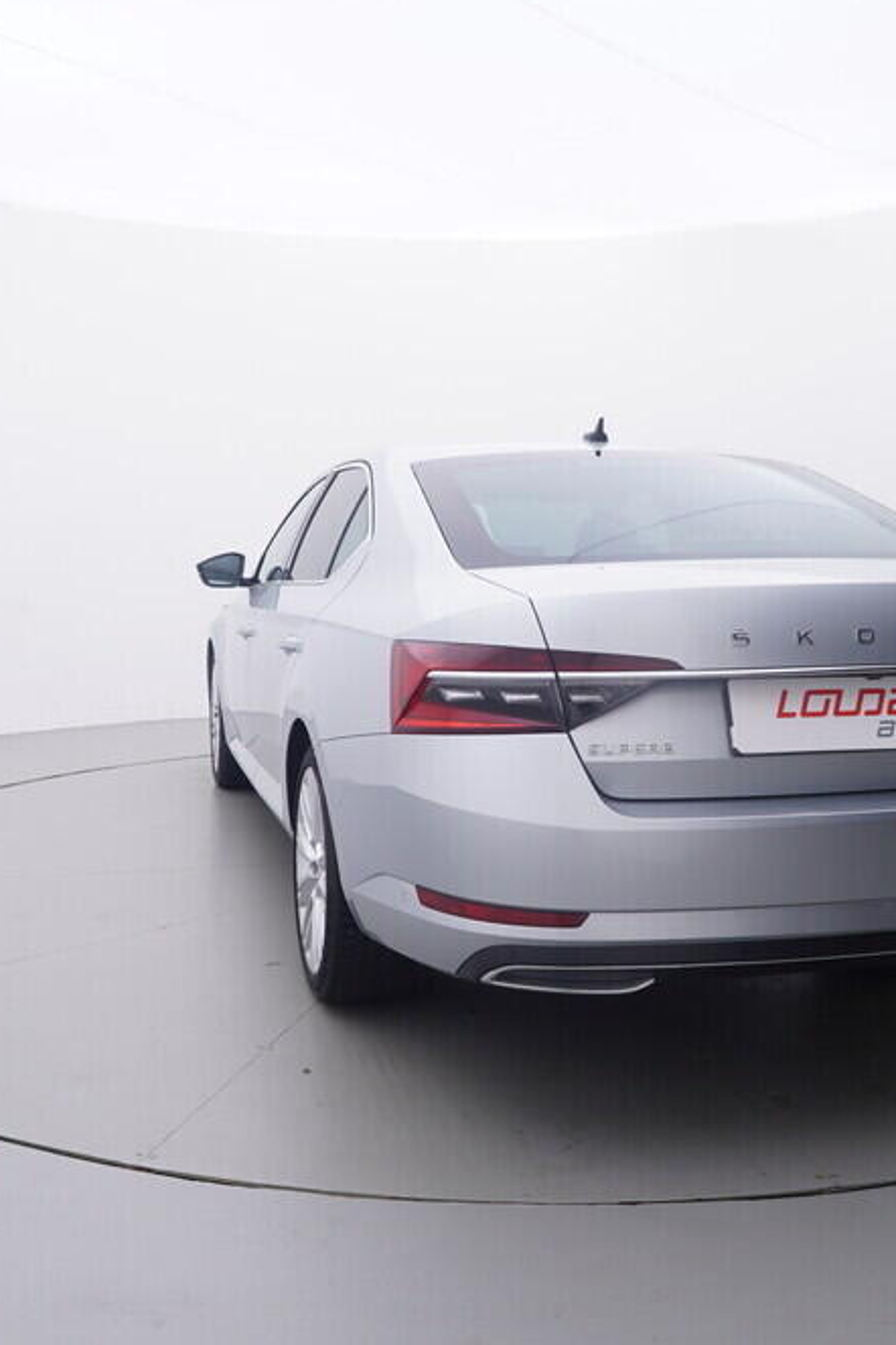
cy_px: 682
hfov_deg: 38.0
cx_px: 393
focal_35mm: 35
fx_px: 1298
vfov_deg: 54.7
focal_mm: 15
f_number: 5
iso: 200
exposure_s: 1/80
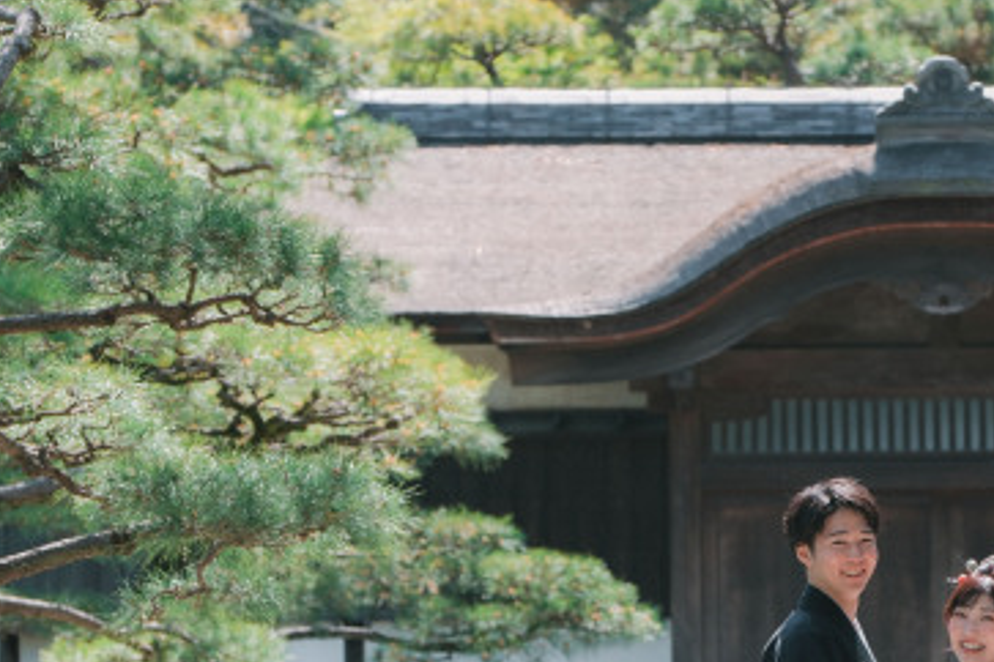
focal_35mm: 324
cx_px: 898
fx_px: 8945
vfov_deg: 4.2
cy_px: 475
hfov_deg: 6.3
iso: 160
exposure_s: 1/250
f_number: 5
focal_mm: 98.2
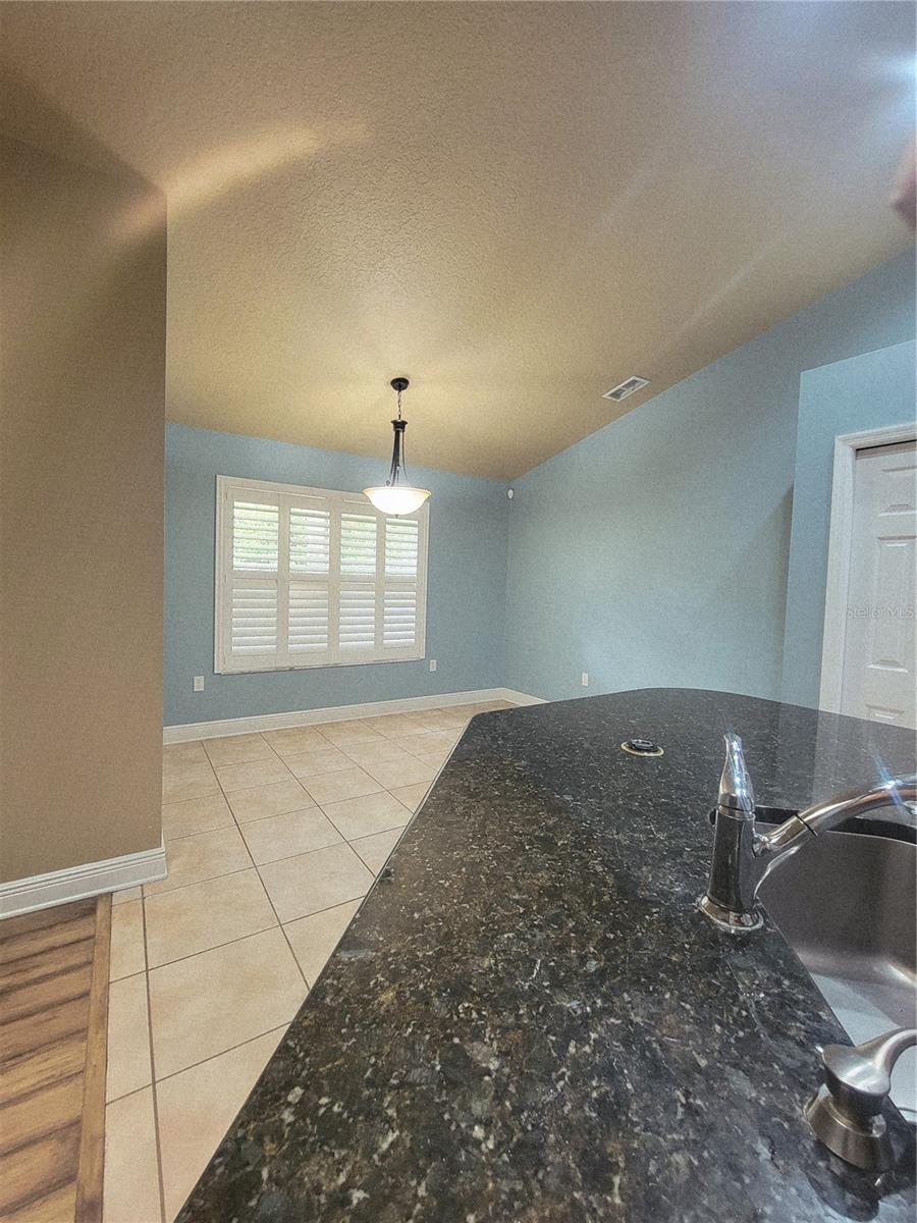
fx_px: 459
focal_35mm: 13
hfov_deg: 89.9
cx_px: 458
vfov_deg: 106.2
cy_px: 612
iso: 320
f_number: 2.2
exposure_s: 1/40
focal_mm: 2.2
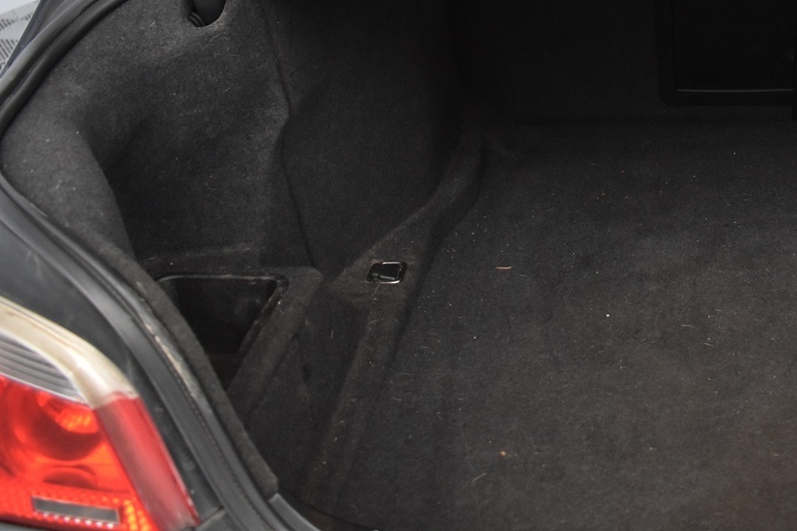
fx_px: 1173
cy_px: 139
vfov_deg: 25.2
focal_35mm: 53
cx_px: 758
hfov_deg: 34.8
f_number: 3.5
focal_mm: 18
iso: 1250
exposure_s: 1/30
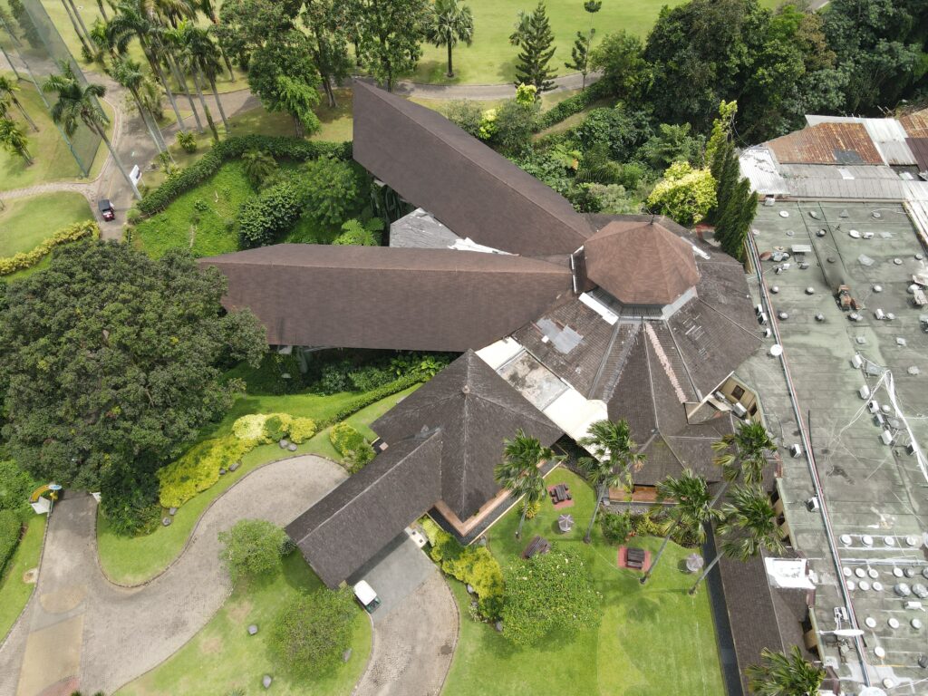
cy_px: 348
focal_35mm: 24
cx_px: 464
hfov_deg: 71.6
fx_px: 643
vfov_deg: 56.8
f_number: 2.8
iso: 100
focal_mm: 4.5
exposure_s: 1/350
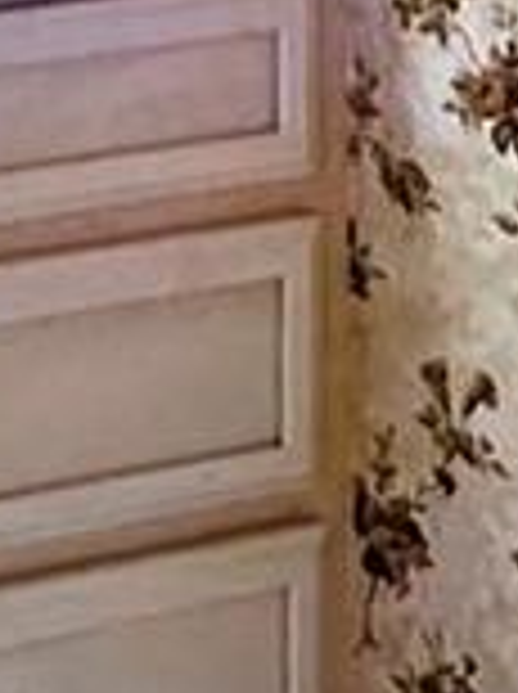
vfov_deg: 15.5
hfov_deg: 11.7
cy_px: -261
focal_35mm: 120
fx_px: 2401
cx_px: -275
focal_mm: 2.22
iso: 160
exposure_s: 1/120
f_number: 2.2
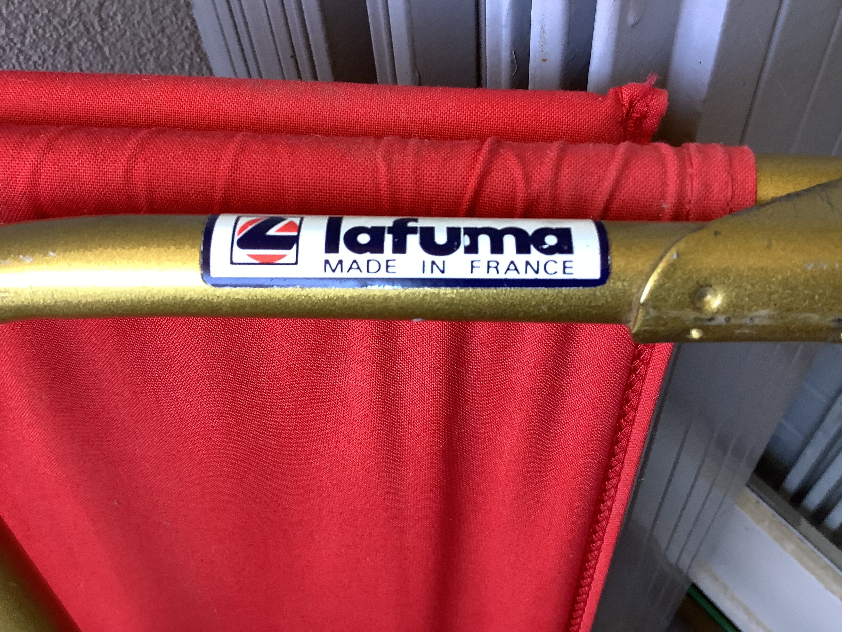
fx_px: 754
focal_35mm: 31
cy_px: 316
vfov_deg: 45.4
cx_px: 421
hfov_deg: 58.4
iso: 80
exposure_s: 1/50
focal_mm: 3.3
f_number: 2.4
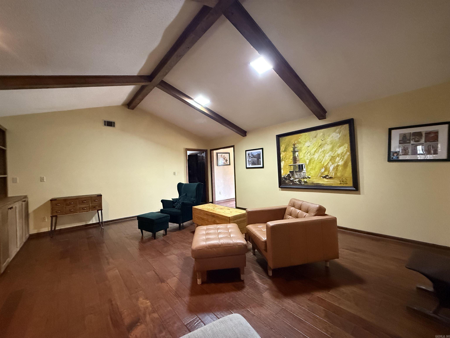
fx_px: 182
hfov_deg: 102.1
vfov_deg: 85.7
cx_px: 225
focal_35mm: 14
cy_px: 169
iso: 1000
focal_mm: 2.22
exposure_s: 1/60
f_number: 2.2
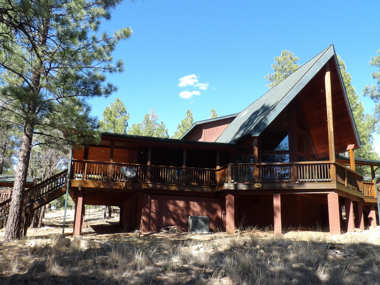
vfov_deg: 48.1
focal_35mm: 29
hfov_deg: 61.7
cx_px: 184
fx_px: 318
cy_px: 158
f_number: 5.6
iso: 100
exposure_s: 1/93
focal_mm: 4.3
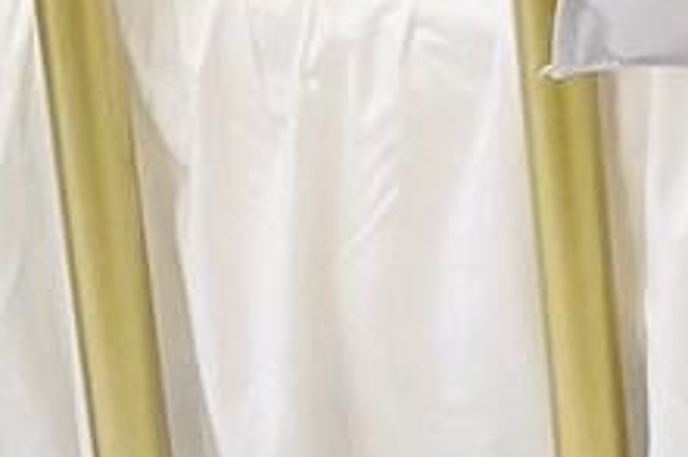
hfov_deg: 9.5
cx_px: 1594
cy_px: -979
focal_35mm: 196
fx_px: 3743
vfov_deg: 6.3
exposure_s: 1/60
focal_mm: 5.1
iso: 160
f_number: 1.6
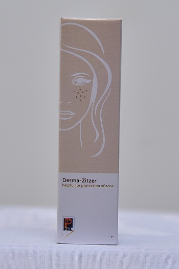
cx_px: 90
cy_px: 134
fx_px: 560
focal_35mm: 75
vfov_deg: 27.0
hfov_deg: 18.2
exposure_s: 1/125
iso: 1000
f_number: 4
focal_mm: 75
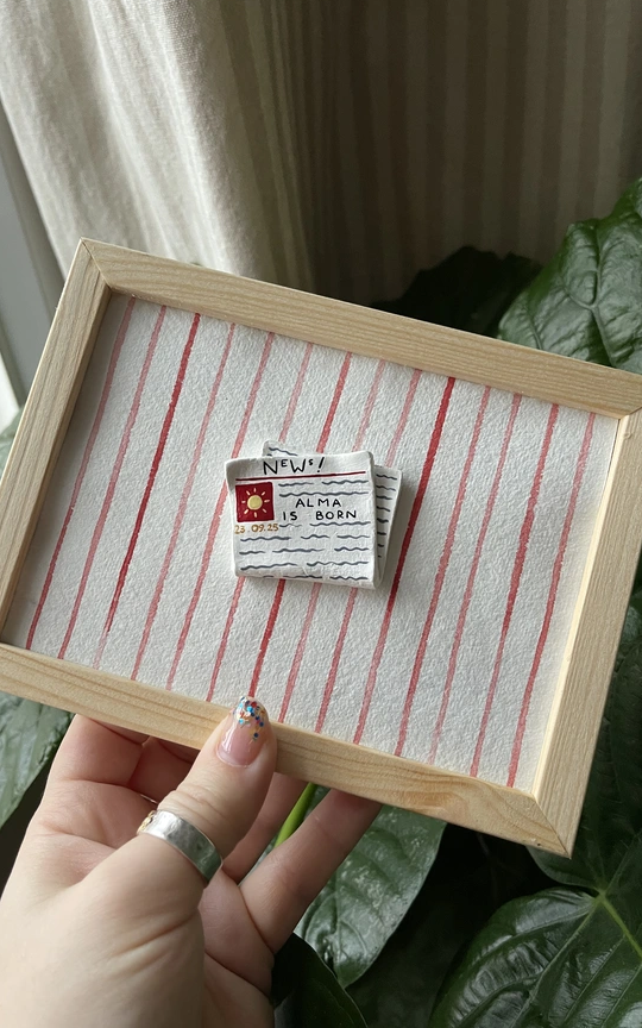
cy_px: 506
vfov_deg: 68.4
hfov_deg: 46.0
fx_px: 756
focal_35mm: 27
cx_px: 304
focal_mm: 5.1
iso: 250
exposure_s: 1/60
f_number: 1.6
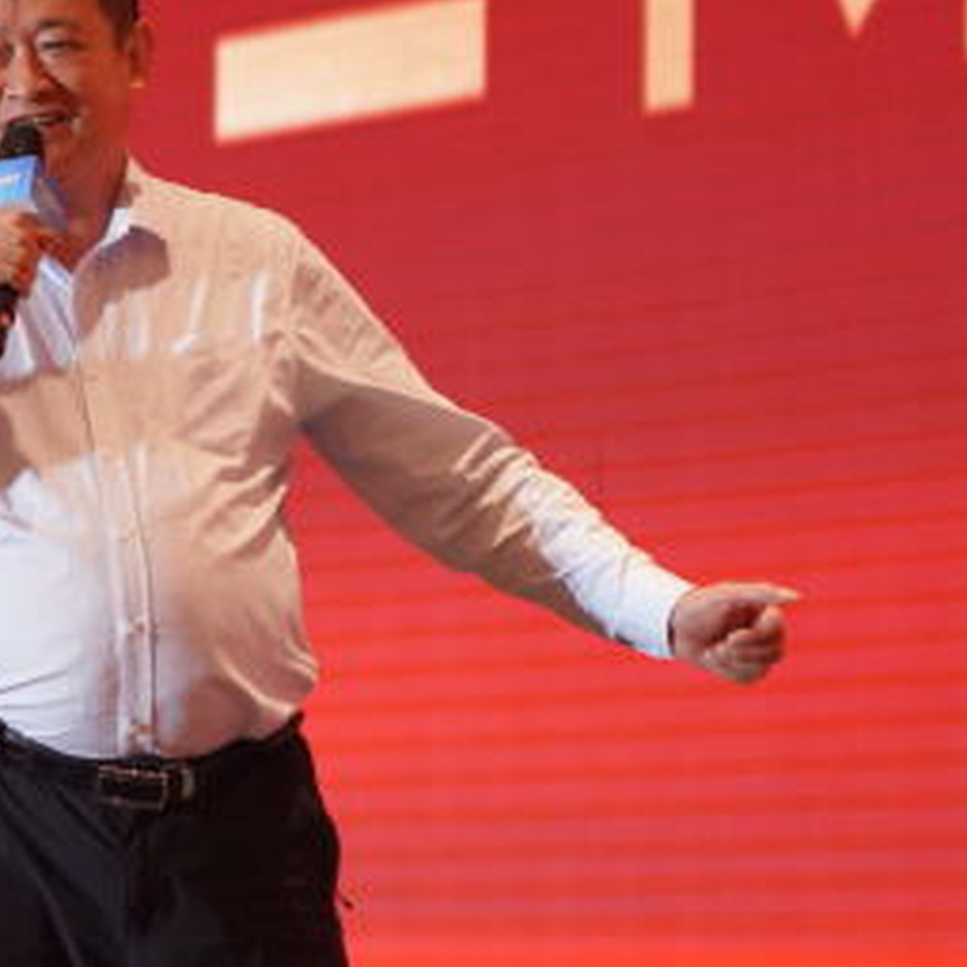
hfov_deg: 4.7
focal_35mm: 370
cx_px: -228
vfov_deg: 4.7
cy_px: 436
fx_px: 11694
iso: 1250
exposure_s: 1/125
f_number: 4
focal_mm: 105
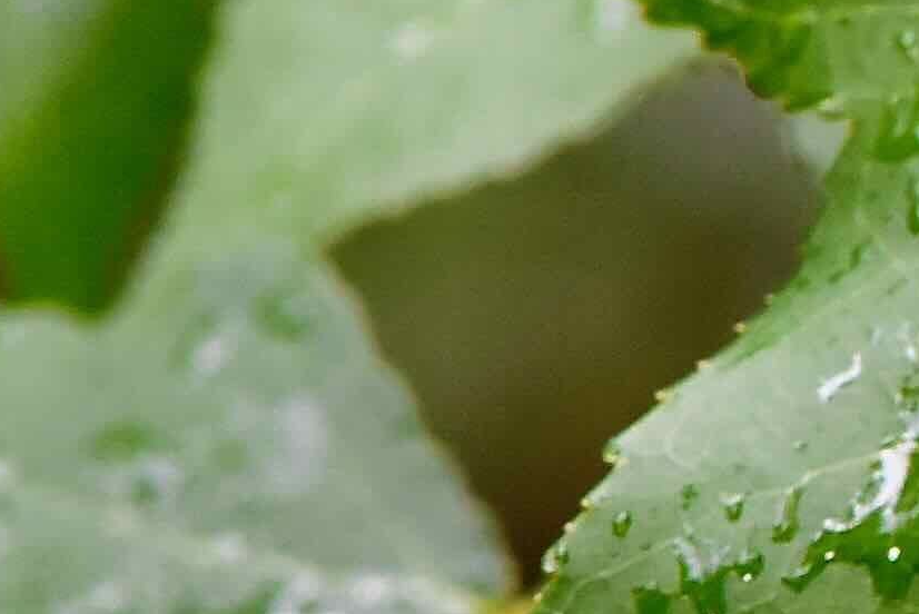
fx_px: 14356
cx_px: 1951
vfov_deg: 2.4
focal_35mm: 562
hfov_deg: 3.6
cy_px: 711
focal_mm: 105
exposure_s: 1/160
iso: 3200
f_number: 10
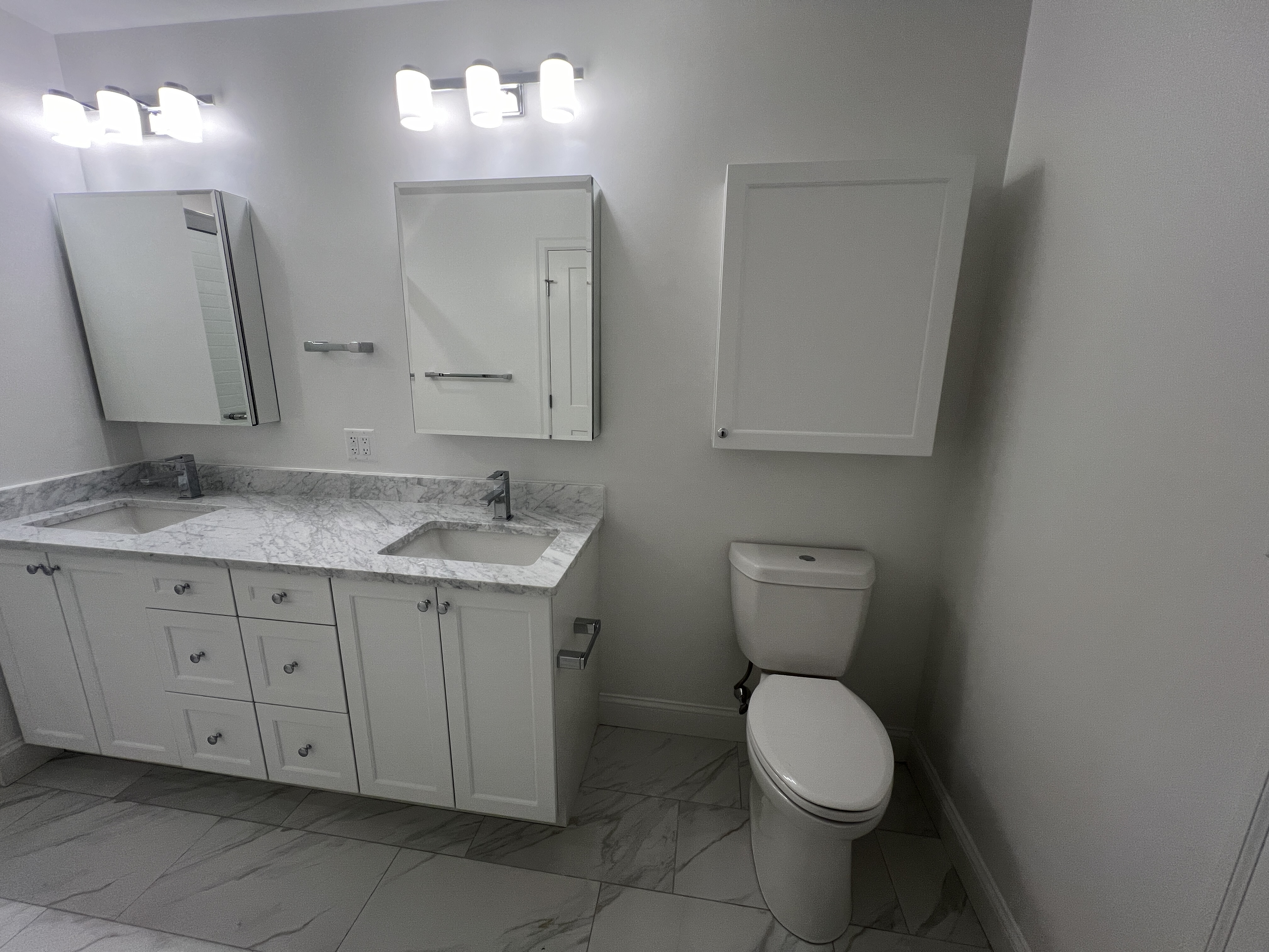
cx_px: 634
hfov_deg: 106.2
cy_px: 476
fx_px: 477
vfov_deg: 89.9
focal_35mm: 13
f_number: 1.8
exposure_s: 1/63
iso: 80
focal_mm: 1.57
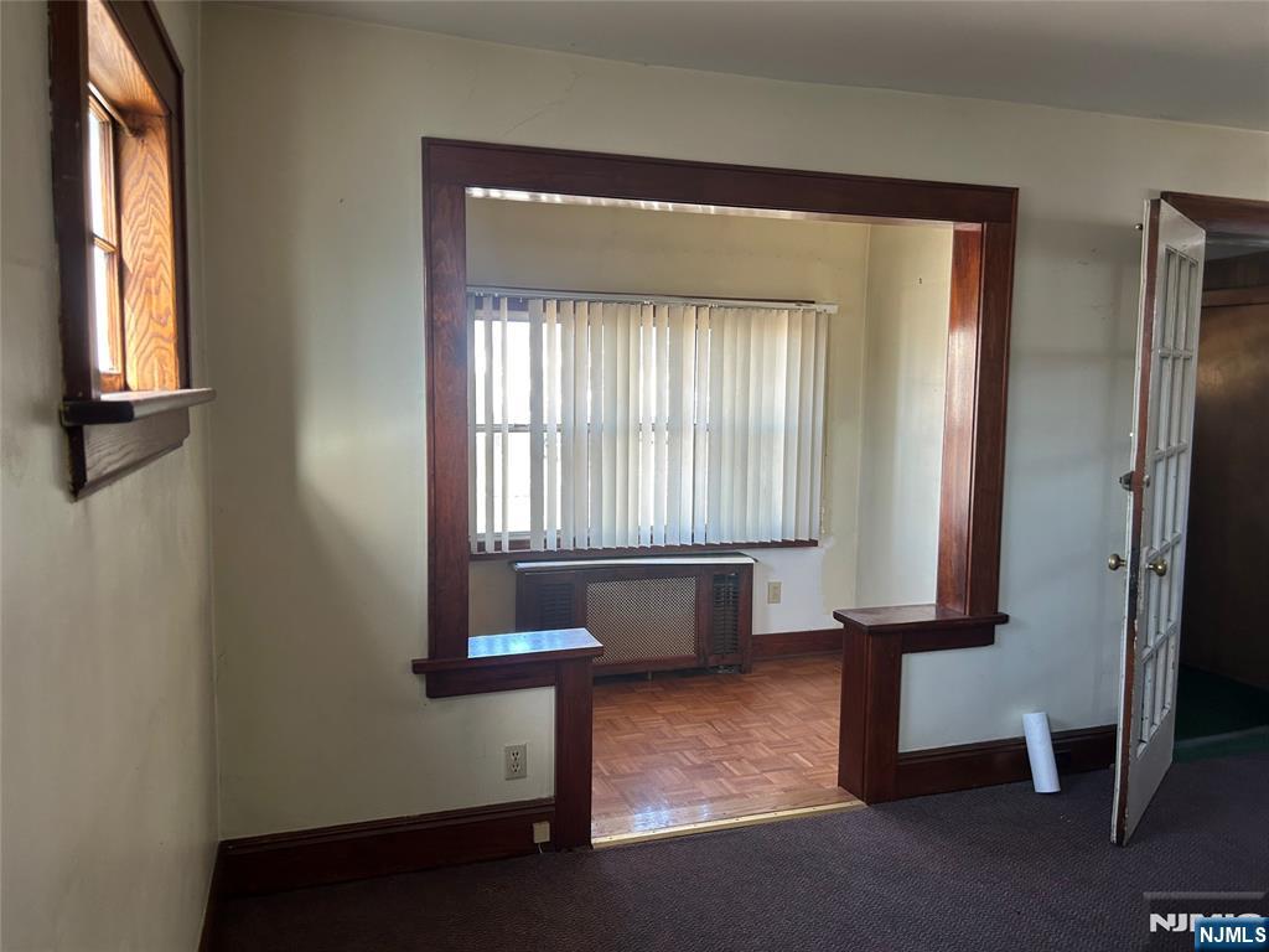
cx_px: 634
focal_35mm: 26
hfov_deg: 67.3
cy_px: 476
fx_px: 953
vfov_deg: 53.1
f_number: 1.5
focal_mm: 5.7
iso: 125
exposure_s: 1/120
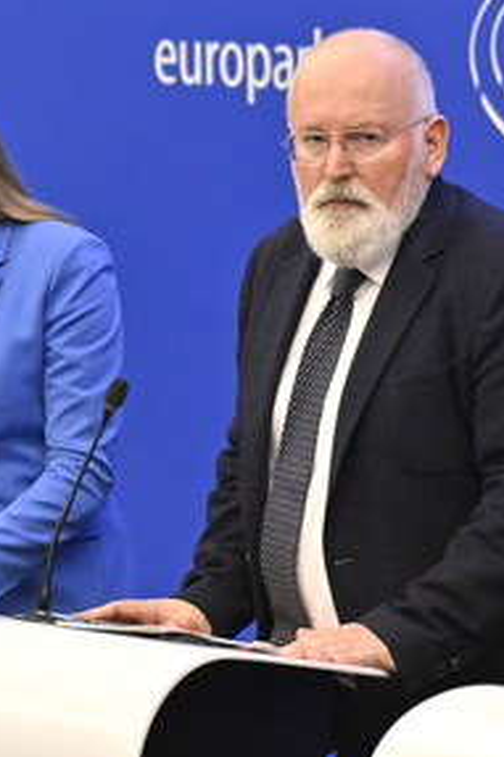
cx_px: 67
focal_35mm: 314
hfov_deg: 4.4
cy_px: 369
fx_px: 6601
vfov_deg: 6.6
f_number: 4.5
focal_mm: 200
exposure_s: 1/640
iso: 6400
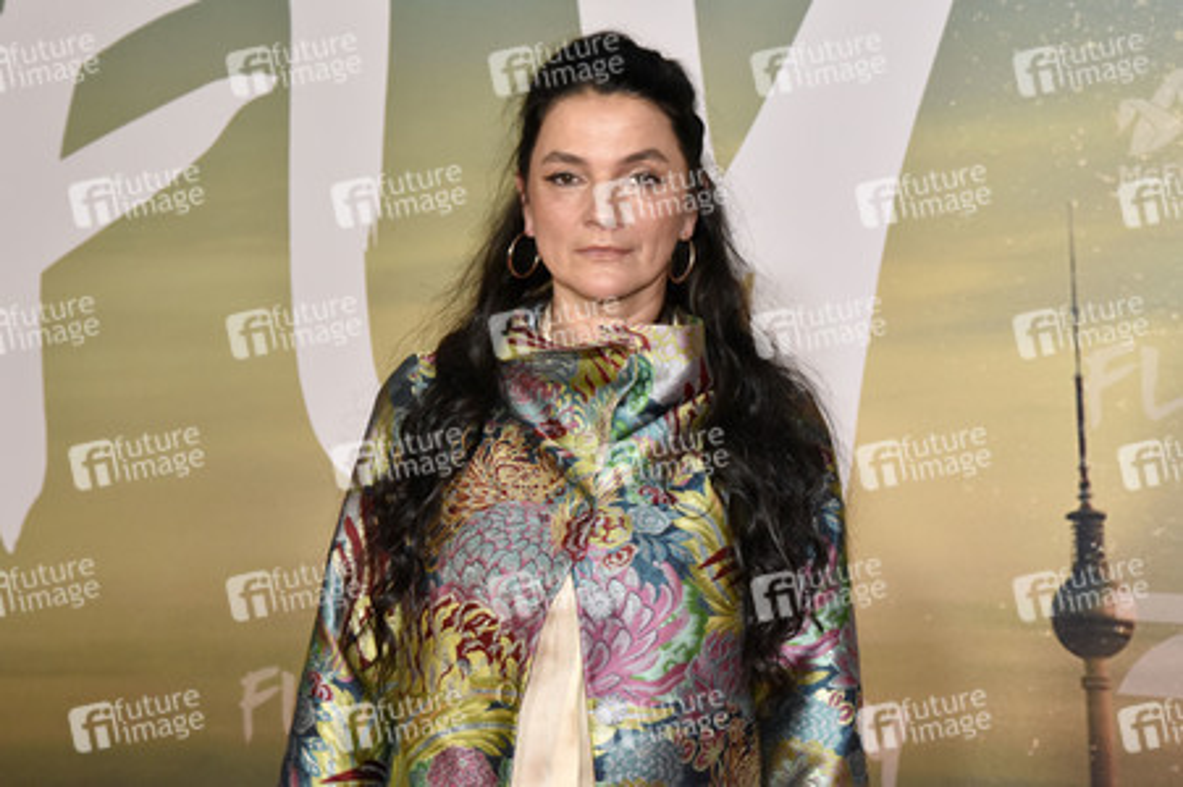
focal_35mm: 75
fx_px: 2463
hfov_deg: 27.0
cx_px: 592
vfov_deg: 18.2
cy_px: 394
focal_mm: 75
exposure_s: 1/250
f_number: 8
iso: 4000
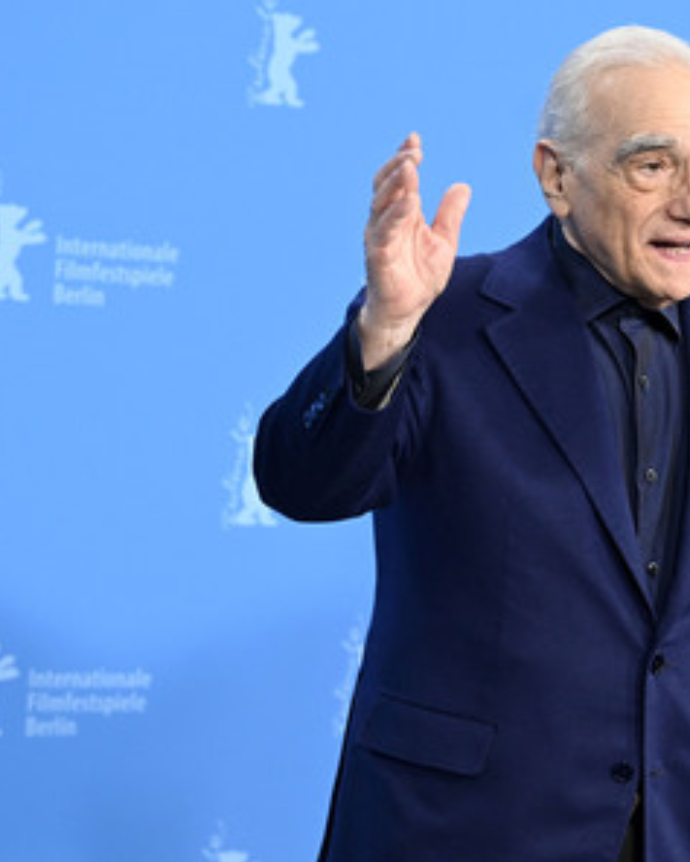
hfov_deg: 15.2
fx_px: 2551
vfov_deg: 19.2
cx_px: 642
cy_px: 428
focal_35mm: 100
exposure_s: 1/640
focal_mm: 70
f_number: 4
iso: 3200
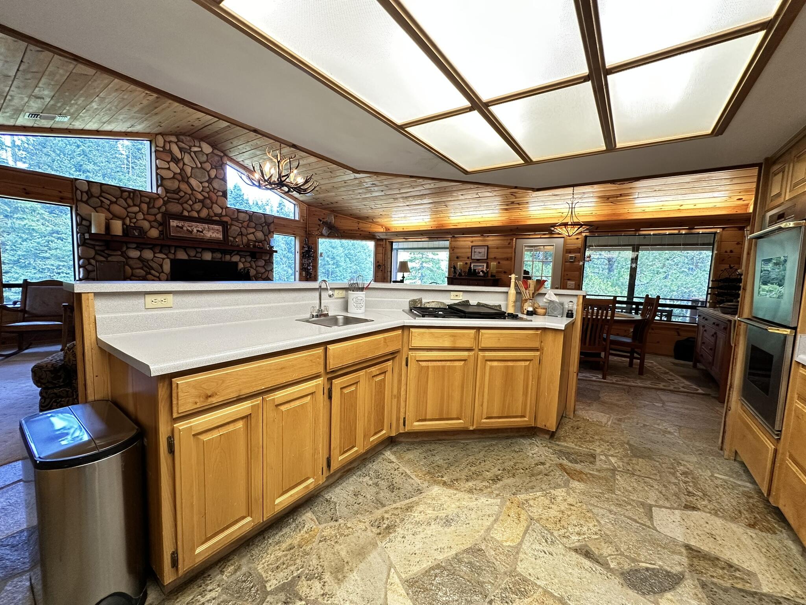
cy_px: 302
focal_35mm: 14
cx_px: 403
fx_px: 326
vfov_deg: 85.7
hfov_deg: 102.1
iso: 200
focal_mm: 2.22
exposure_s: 1/60
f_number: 2.2
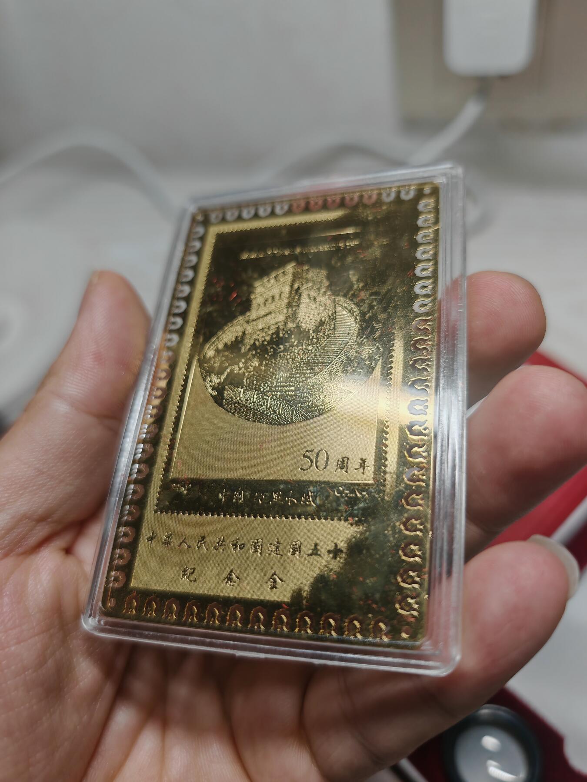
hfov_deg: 51.4
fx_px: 610
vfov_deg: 65.3
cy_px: 391
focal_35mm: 27
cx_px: 294
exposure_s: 1/150
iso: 50
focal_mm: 7.62
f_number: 1.6
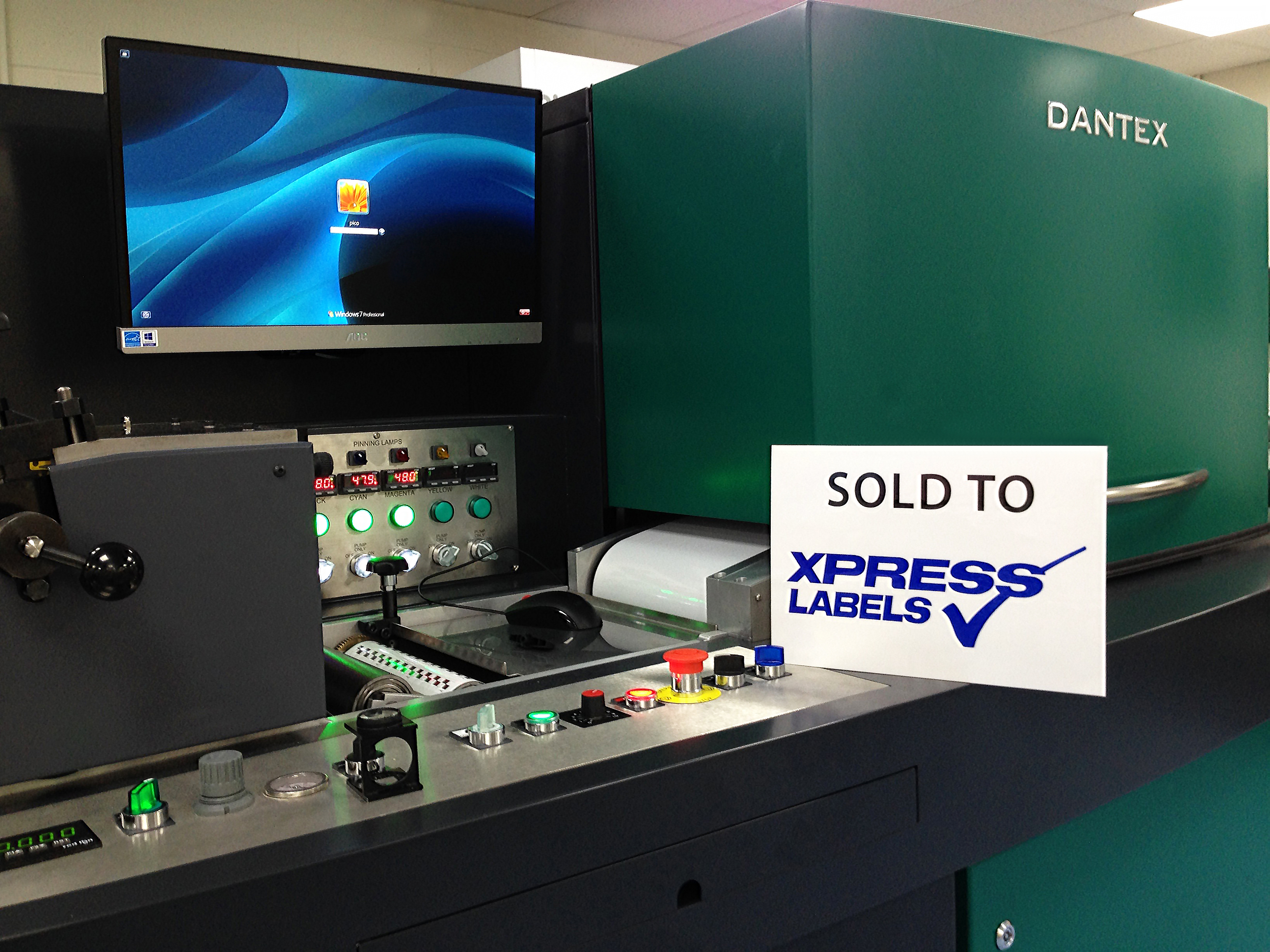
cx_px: 635
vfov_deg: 42.9
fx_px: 1211
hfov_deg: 55.4
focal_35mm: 33
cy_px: 476
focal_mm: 4.12
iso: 64
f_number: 2.4
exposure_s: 1/20
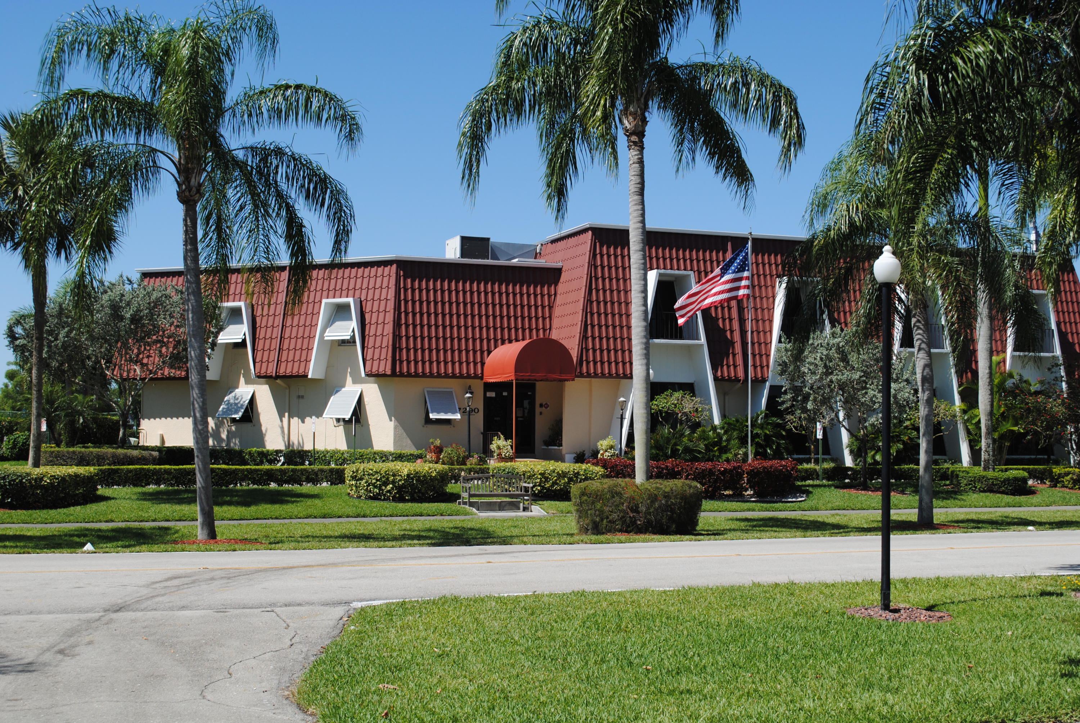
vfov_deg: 28.1
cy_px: 362
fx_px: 1442
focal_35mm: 48
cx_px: 540
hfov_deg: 41.1
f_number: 8
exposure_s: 1/250
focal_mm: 32
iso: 100
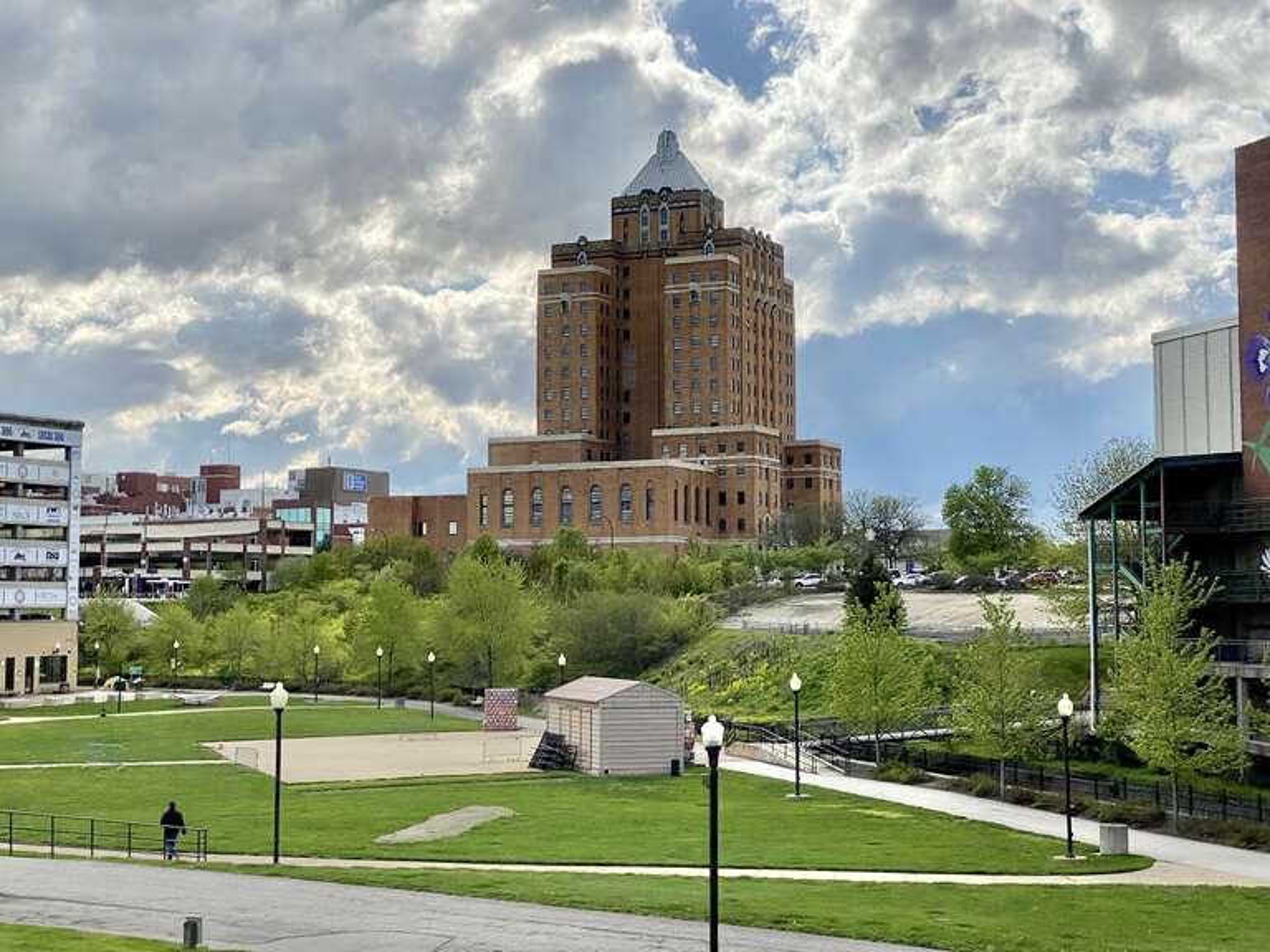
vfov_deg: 28.0
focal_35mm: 52
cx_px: 635
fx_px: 1908
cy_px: 476
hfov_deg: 36.8
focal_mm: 6
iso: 25
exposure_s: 1/2994
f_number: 2
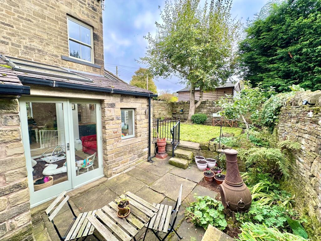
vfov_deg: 85.7
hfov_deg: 102.1
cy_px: 120
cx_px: 160
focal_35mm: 14
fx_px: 130
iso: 40
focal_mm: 2.22
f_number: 2.2
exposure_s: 1/270
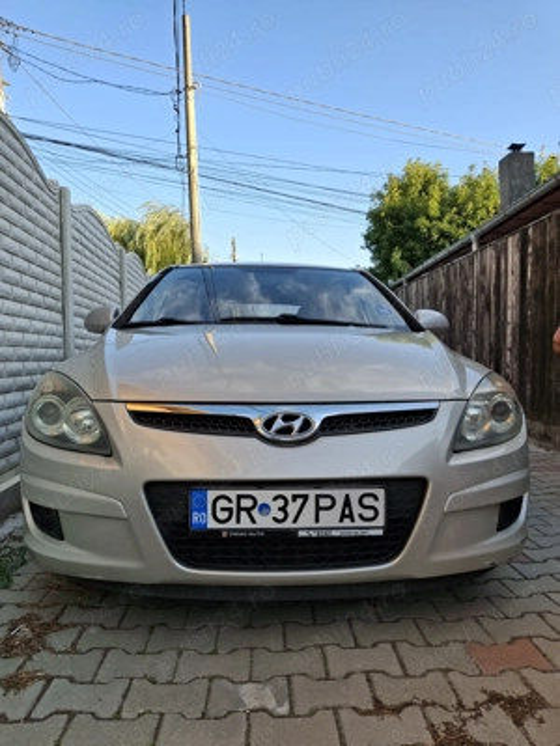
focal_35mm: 25
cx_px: 280
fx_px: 539
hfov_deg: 54.9
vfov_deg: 69.4
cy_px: 373
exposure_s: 1/308
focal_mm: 4.69
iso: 25
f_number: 1.8
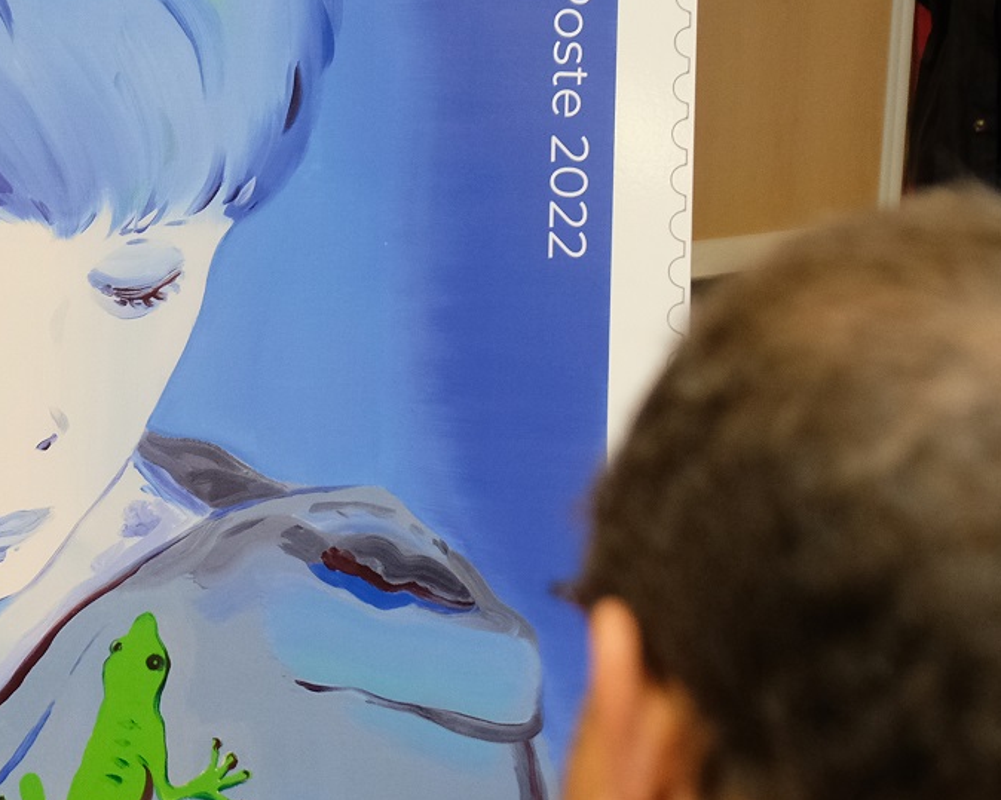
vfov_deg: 9.6
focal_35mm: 160
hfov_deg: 11.6
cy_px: 135
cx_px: -459
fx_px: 4739
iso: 1600
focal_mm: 38.9
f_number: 4.5
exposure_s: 1/60
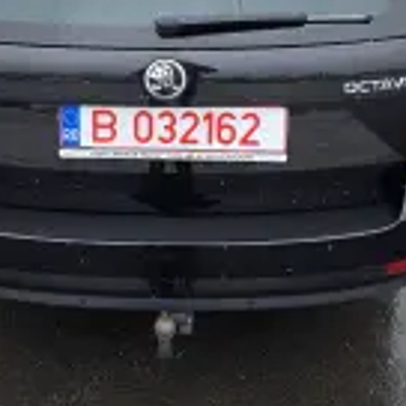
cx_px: 149
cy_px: 104
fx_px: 717
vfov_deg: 31.1
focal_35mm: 54
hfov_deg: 31.5
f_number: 1.7
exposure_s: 1/180
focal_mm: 6.3
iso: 40
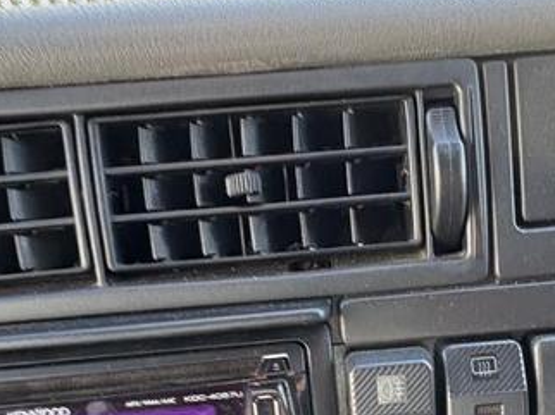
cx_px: 352
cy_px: 363
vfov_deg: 34.9
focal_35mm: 39
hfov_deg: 47.4
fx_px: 625
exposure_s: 1/55
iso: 200
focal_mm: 2.22
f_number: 2.2
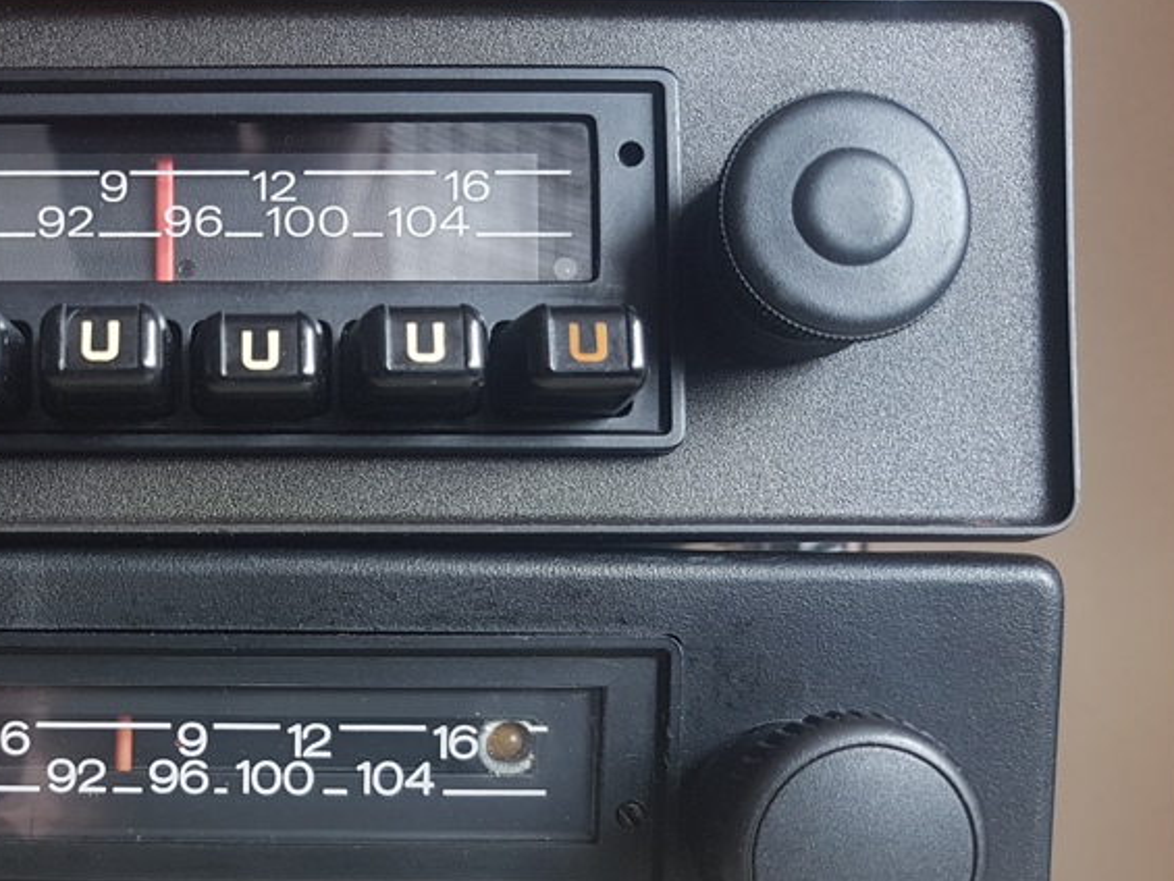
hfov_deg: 39.1
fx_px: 1560
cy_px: 634
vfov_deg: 31.1
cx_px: 179
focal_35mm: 46
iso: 50
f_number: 1.7
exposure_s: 1/50
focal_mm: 4.2
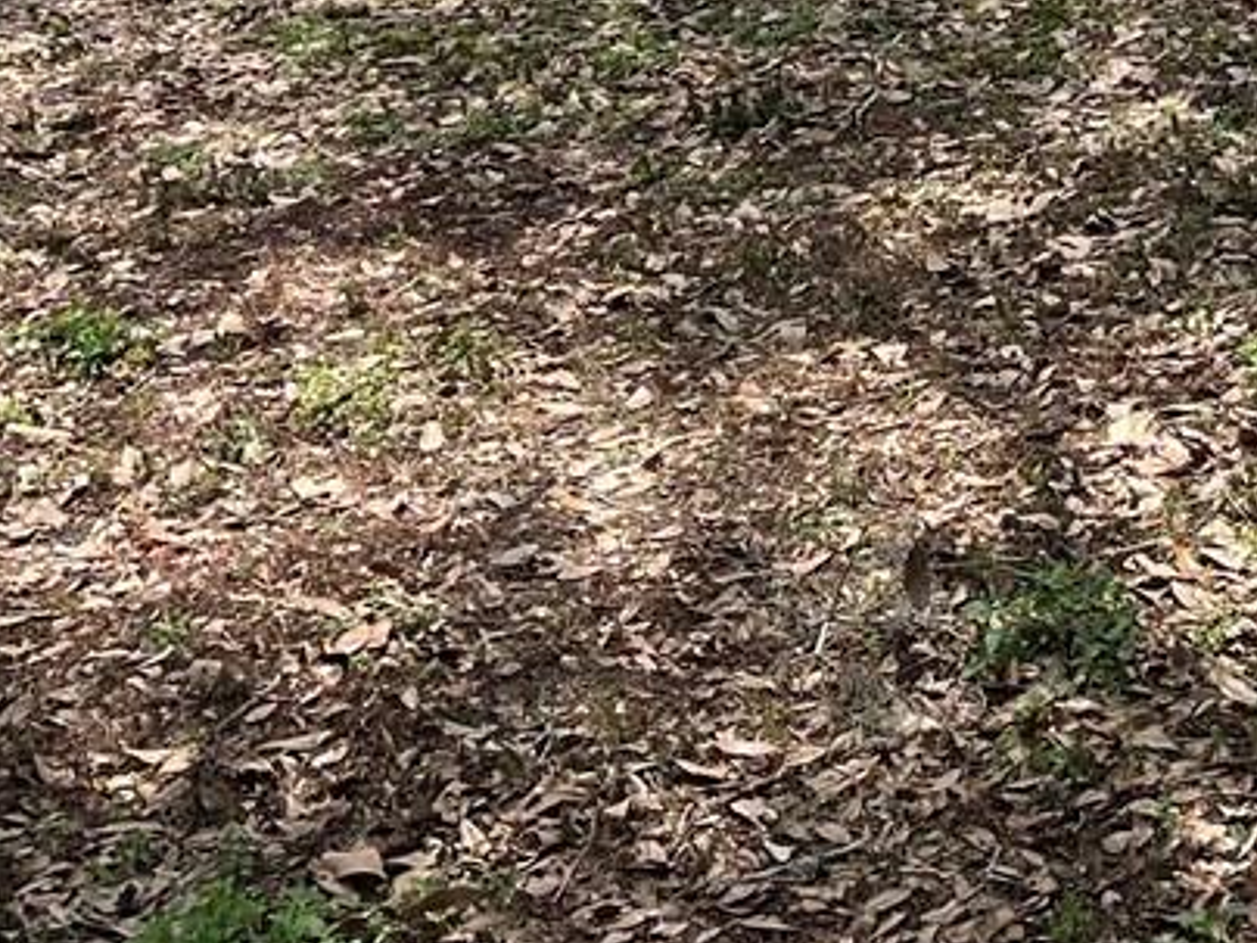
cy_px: -840
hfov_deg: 18.8
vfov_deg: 12.8
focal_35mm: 103
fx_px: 3740
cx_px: 1064
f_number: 1.6
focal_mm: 5.1
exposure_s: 1/1339
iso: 50
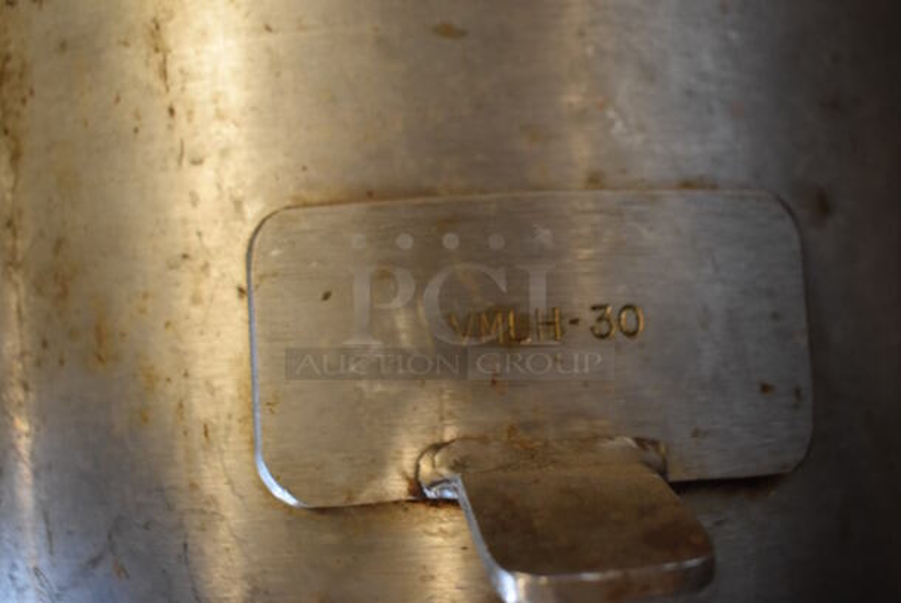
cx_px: 450
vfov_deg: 32.0
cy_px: 302
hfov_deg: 46.4
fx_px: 1052
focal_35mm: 42
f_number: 4.2
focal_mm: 28
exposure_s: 1/60
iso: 1600
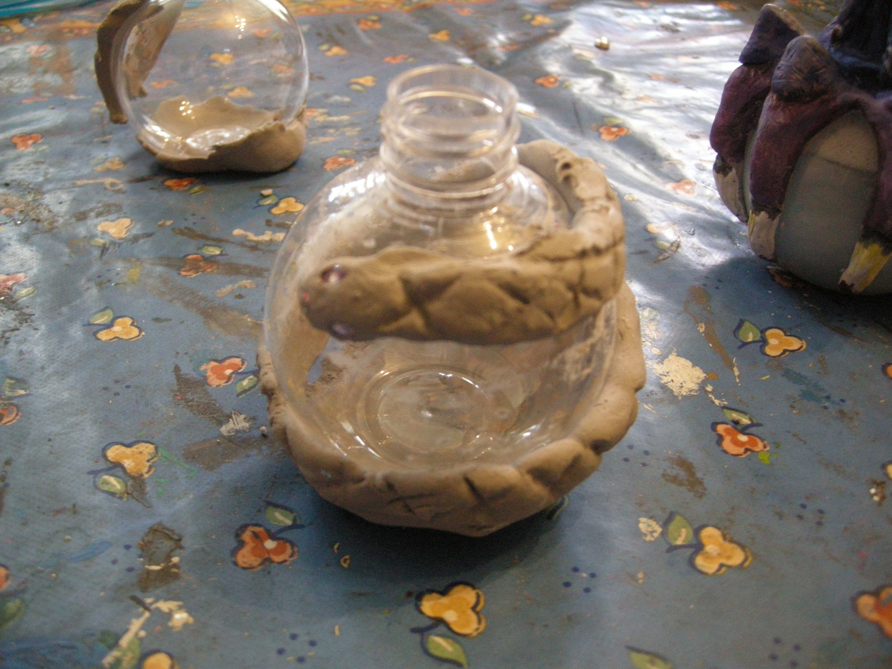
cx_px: 446
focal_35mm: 36
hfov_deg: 51.4
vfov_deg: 39.7
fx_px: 928
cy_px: 334
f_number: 2.7
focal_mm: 7.5
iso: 400
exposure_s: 1/20
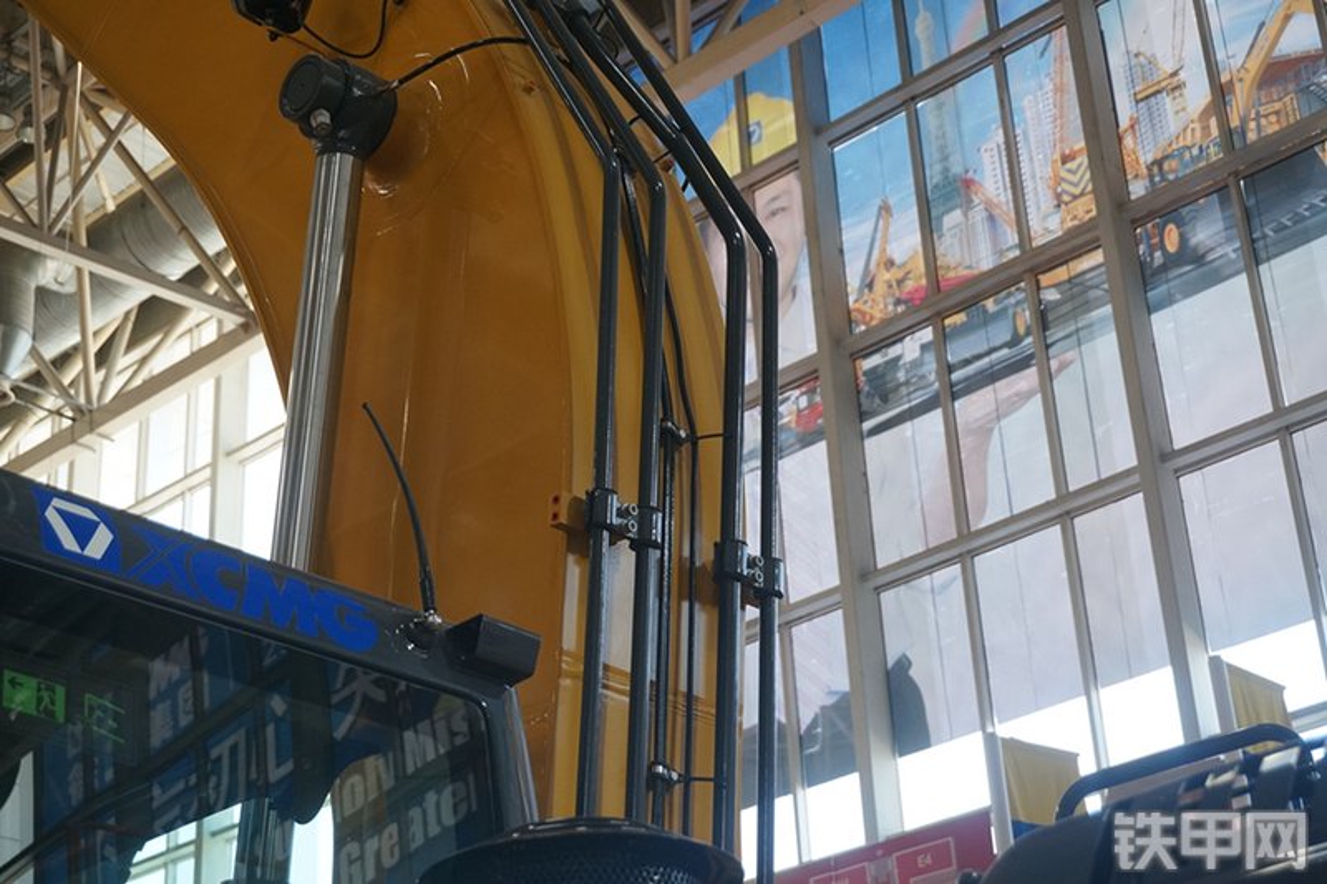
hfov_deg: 32.6
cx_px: 664
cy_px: 442
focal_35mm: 62
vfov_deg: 22.1
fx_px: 2266
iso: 640
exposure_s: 1/80
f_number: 5.6
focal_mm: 41
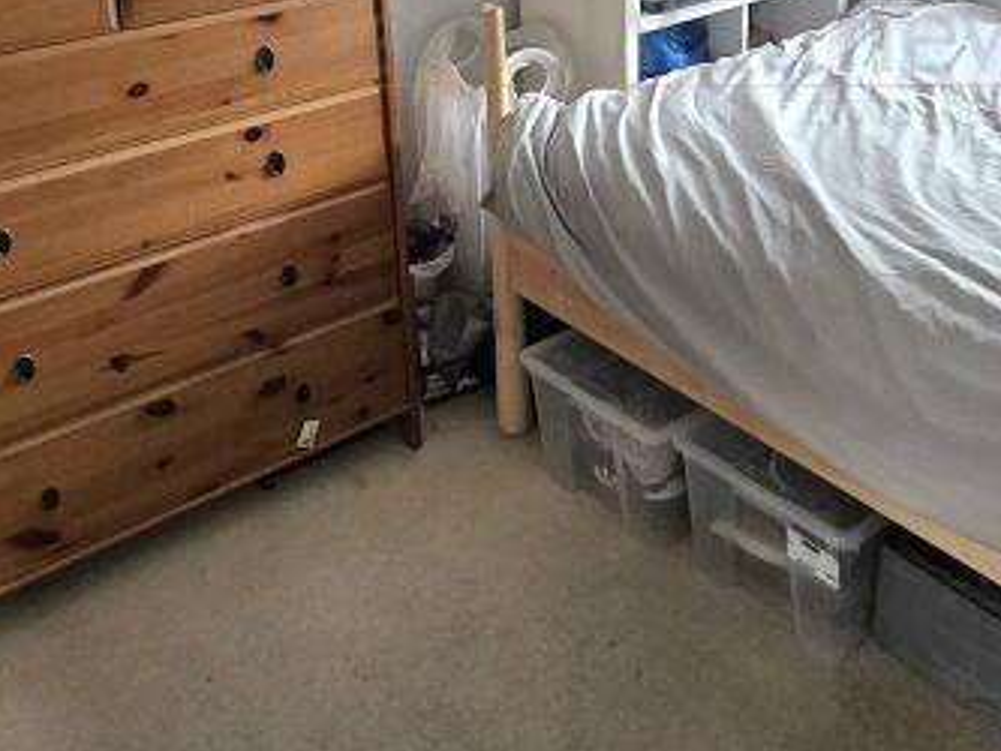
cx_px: 667
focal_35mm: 40
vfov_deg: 33.8
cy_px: 57
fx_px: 1157
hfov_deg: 46.1
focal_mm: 2.2
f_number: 2.2
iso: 320
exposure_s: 1/60.2
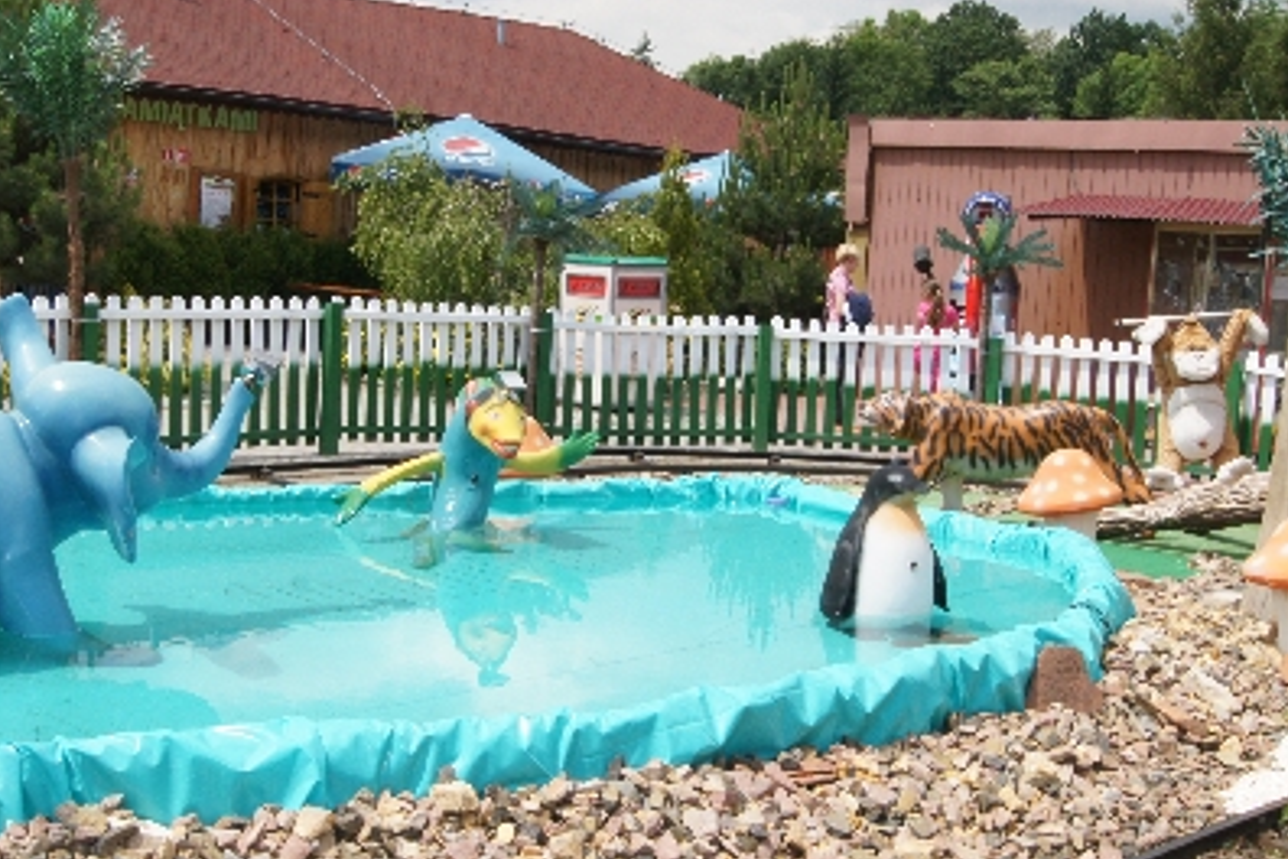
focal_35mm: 50
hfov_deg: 39.6
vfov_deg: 27.0
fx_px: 1789
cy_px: 425
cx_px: 634
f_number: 16
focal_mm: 22
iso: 200
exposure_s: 1/160
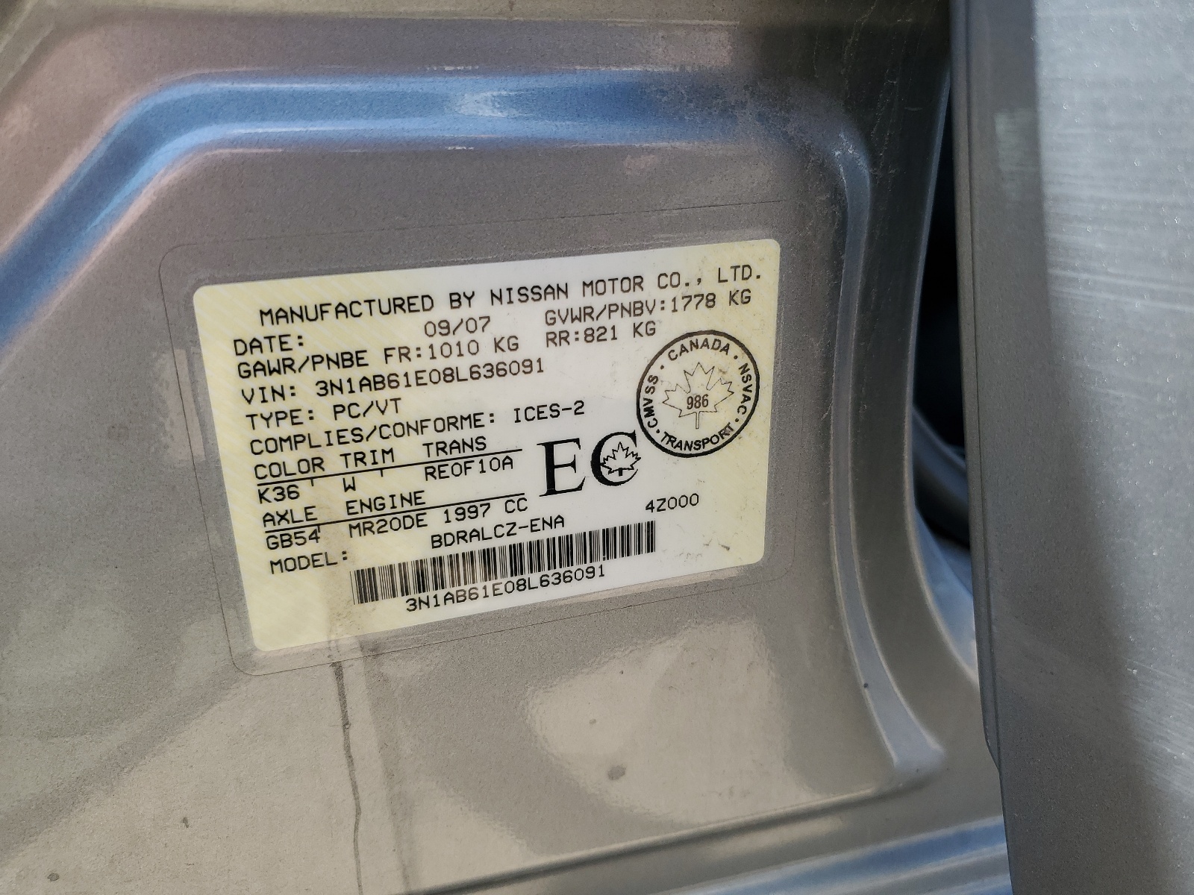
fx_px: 897
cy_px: 448
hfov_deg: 67.3
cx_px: 597
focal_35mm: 26
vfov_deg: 53.1
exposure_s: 1/476
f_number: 1.5
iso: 50
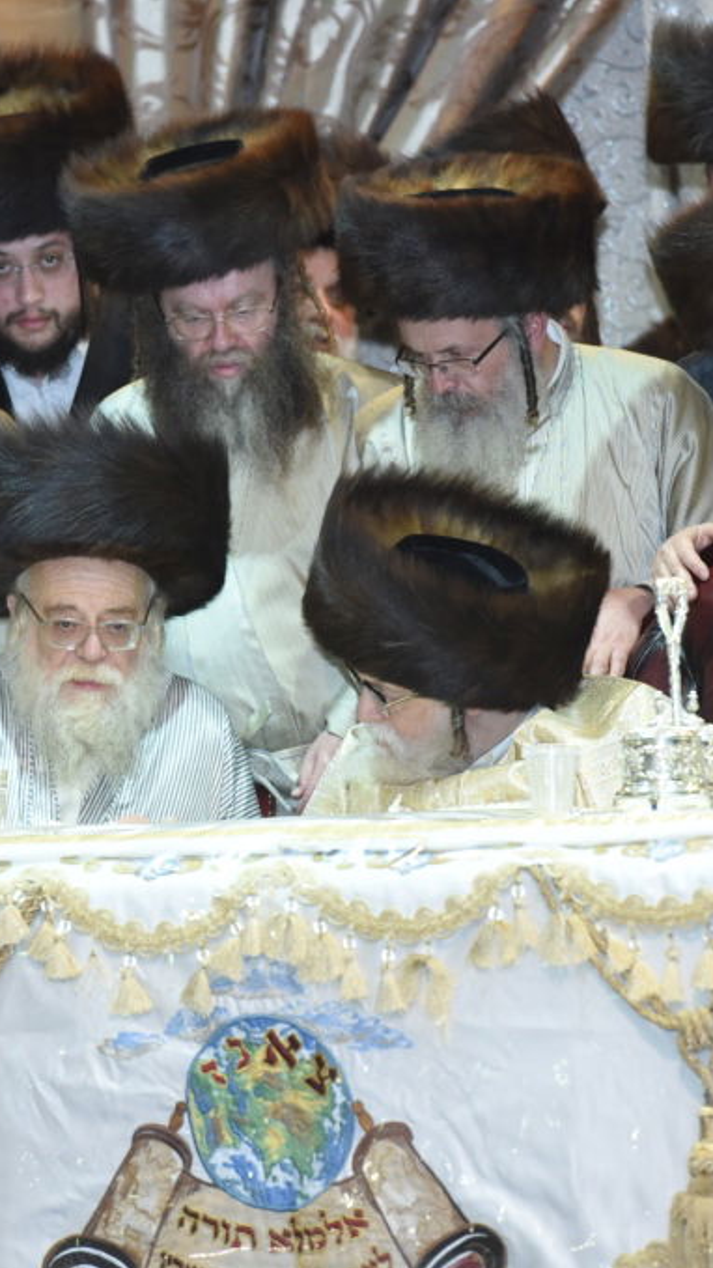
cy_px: 636
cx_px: 269
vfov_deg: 6.8
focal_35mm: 316
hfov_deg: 3.8
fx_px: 10620
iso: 2000
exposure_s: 1/125
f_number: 4.5
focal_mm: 200
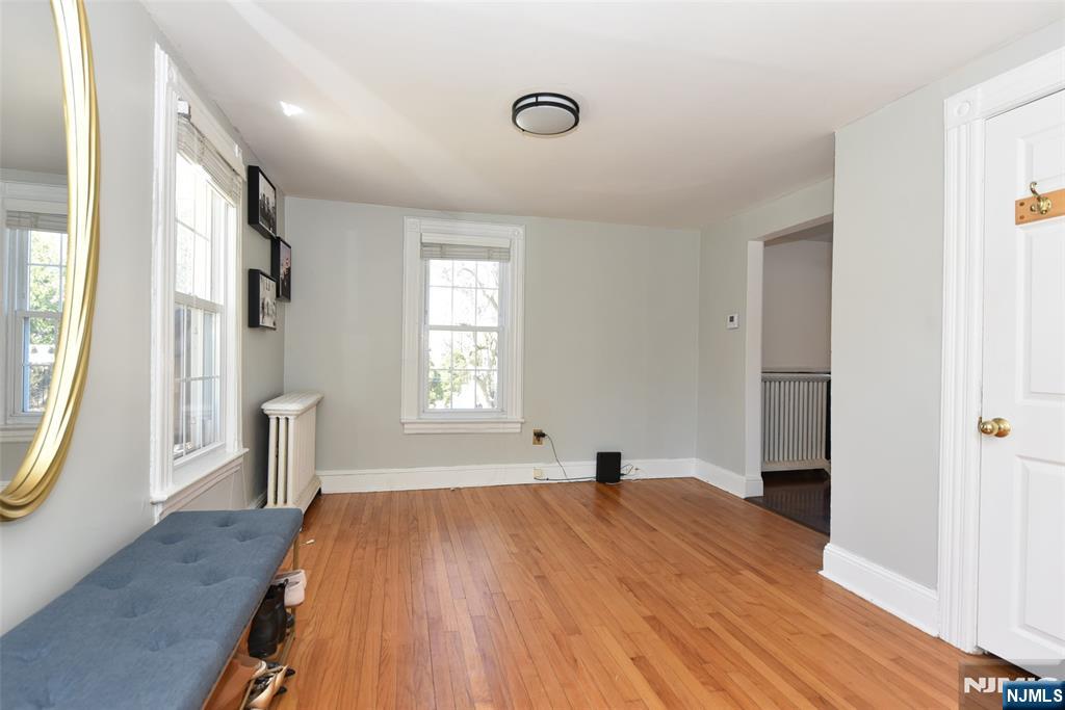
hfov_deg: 90.0
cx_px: 532
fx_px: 533
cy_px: 355
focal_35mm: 18
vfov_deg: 67.4
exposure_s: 1/125
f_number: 5.6
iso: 800
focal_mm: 18
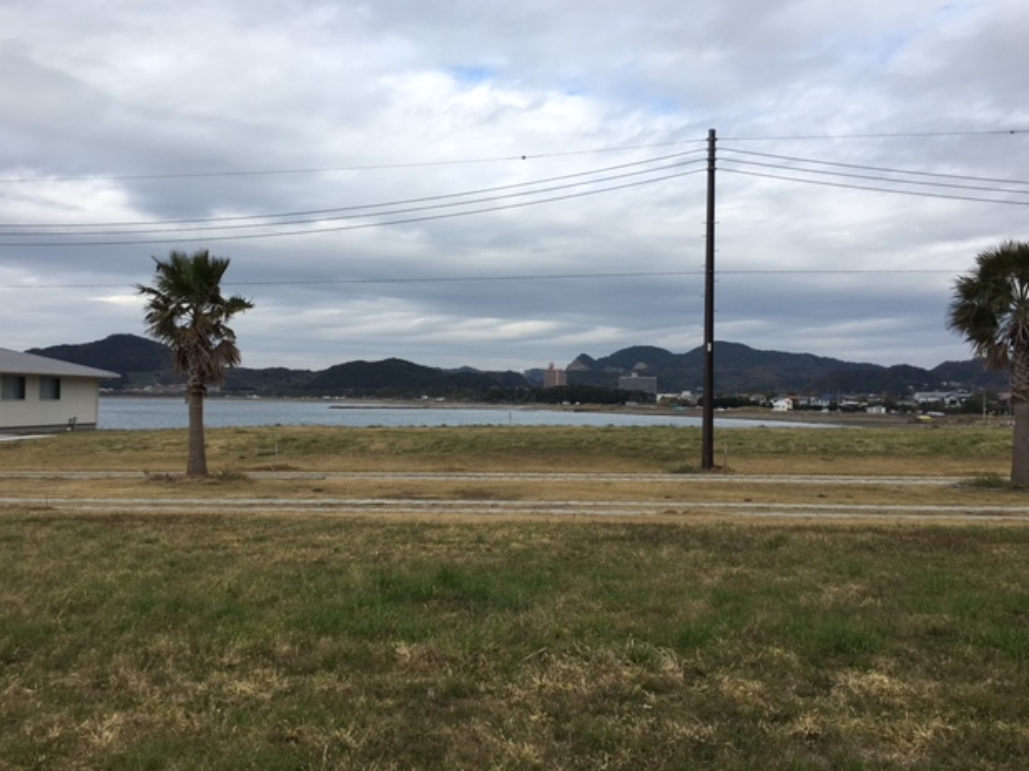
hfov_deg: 60.0
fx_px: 892
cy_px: 376
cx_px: 519
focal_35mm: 30
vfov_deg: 46.8
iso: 25
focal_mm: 4.15
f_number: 2.2
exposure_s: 1/1183
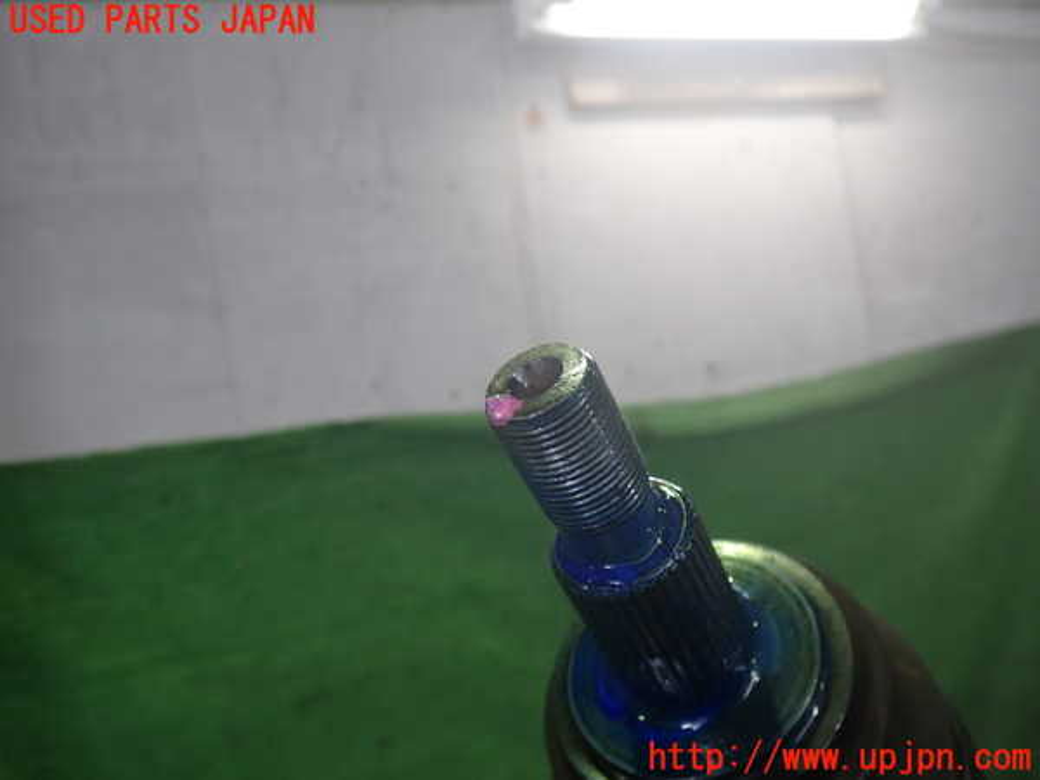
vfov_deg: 46.8
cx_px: 520
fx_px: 901
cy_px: 390
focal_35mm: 30
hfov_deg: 60.0
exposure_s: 1/40
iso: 200
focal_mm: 5.4
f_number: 2.3
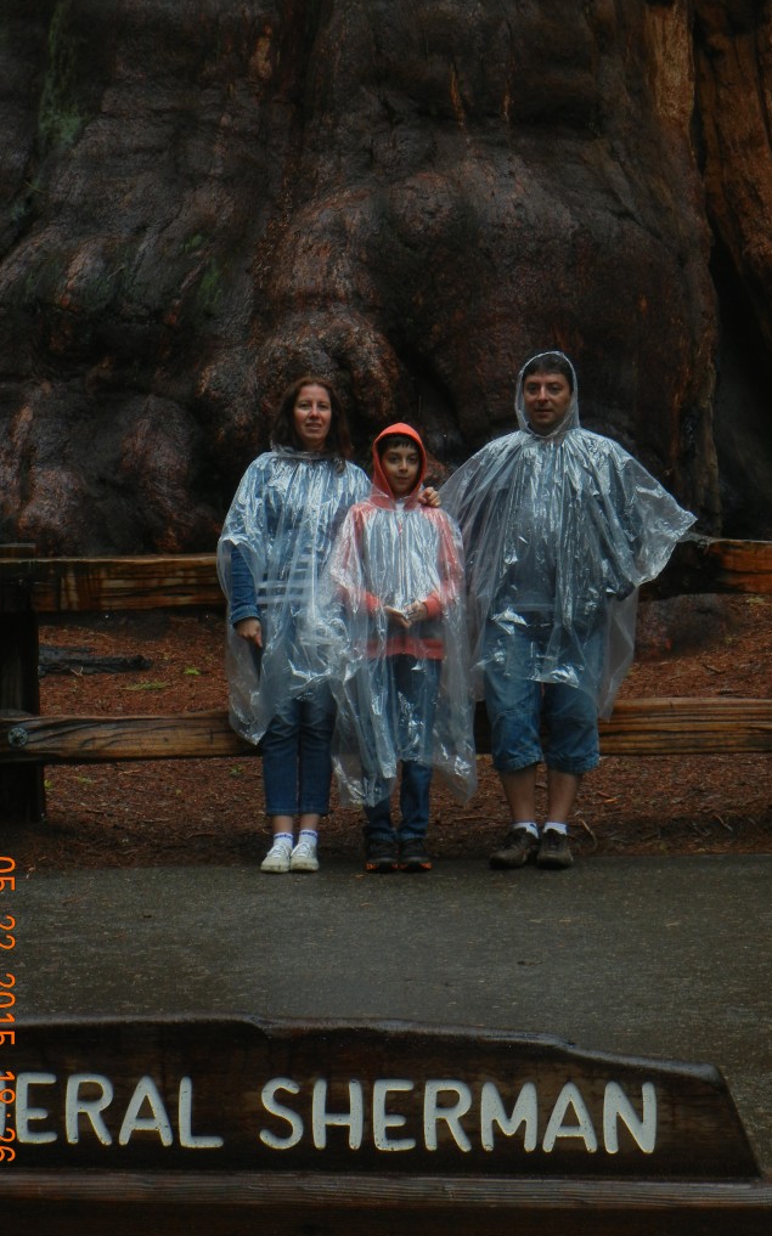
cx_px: 370
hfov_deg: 9.2
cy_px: 616
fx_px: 4784
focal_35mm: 142
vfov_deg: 14.7
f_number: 4.6
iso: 200
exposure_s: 1/60
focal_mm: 24
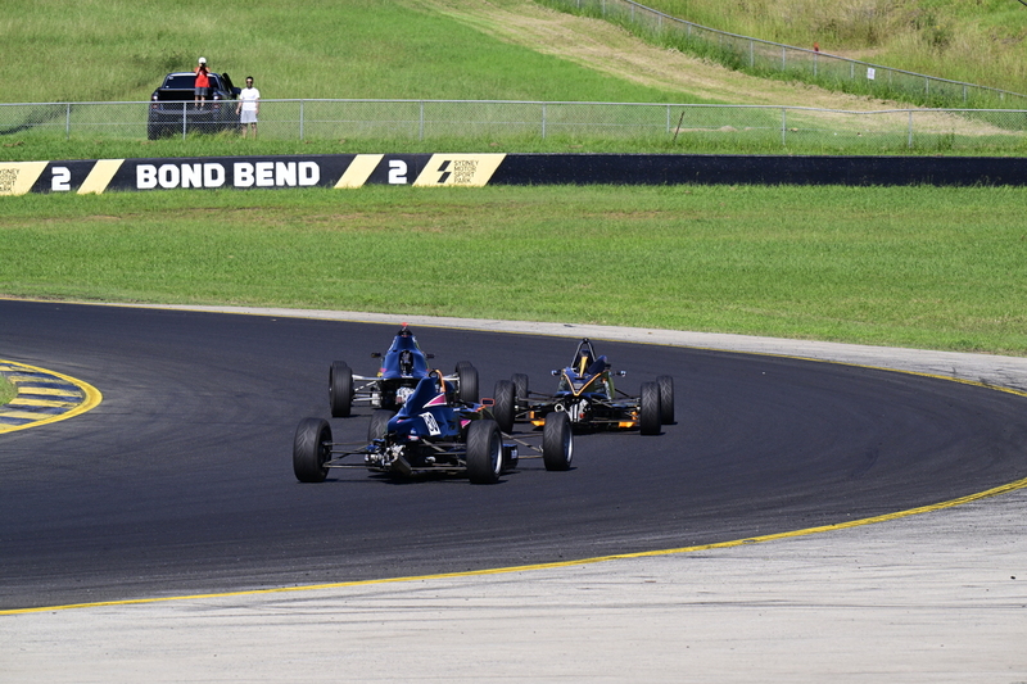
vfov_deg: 7.6
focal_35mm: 180
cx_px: 514
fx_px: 5134
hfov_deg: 11.4
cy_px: 342
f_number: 11
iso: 400
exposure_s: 1/640
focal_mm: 180
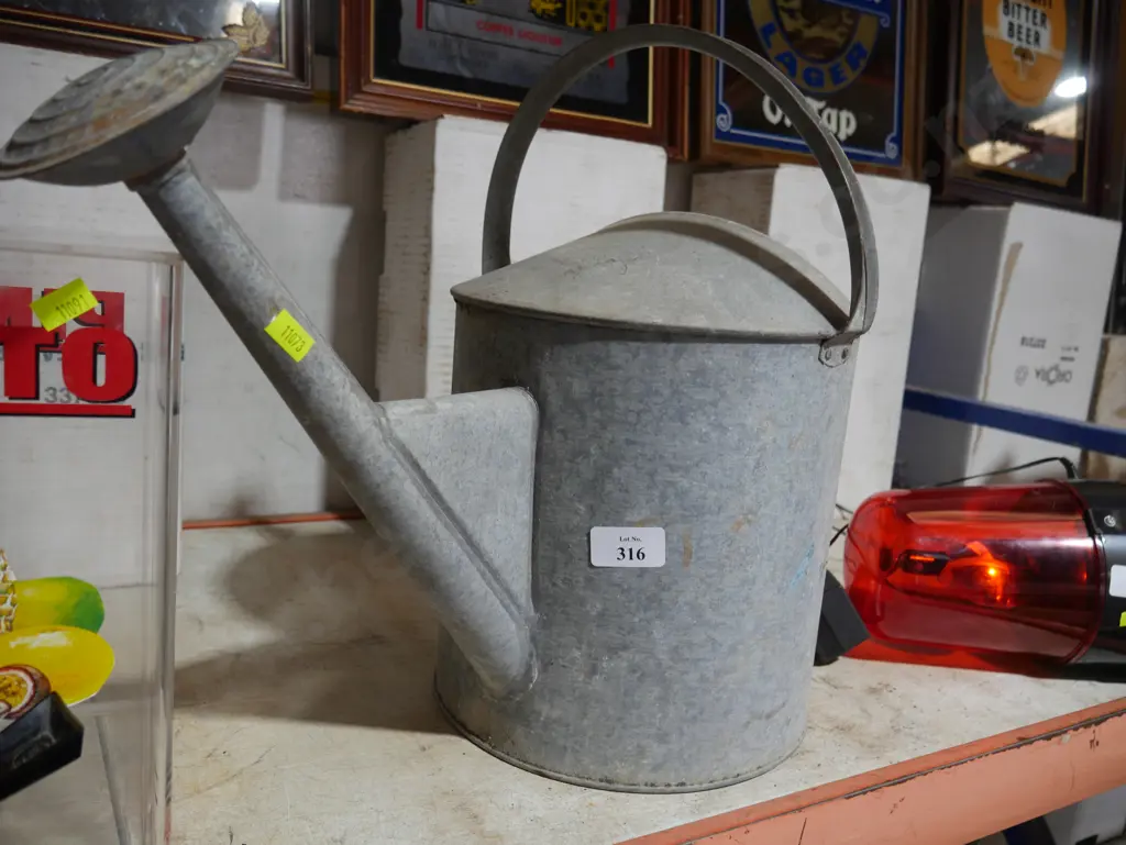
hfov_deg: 63.4
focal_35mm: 28
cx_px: 563
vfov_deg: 49.8
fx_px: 911
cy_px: 422
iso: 250
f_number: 3.5
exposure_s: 1/60
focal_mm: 14
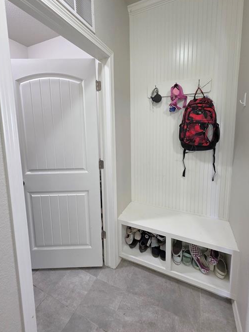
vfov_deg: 97.7
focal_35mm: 15
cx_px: 123
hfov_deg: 81.7
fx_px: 144
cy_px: 146
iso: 400
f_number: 1.9
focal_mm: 2.2
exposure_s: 1/60
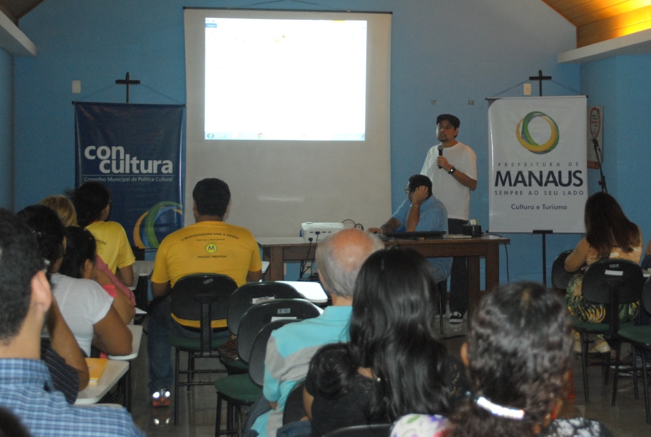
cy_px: 218
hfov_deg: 41.0
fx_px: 870
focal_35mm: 48
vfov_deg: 28.2
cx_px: 326
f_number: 4.8
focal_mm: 32
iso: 800
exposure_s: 1/20
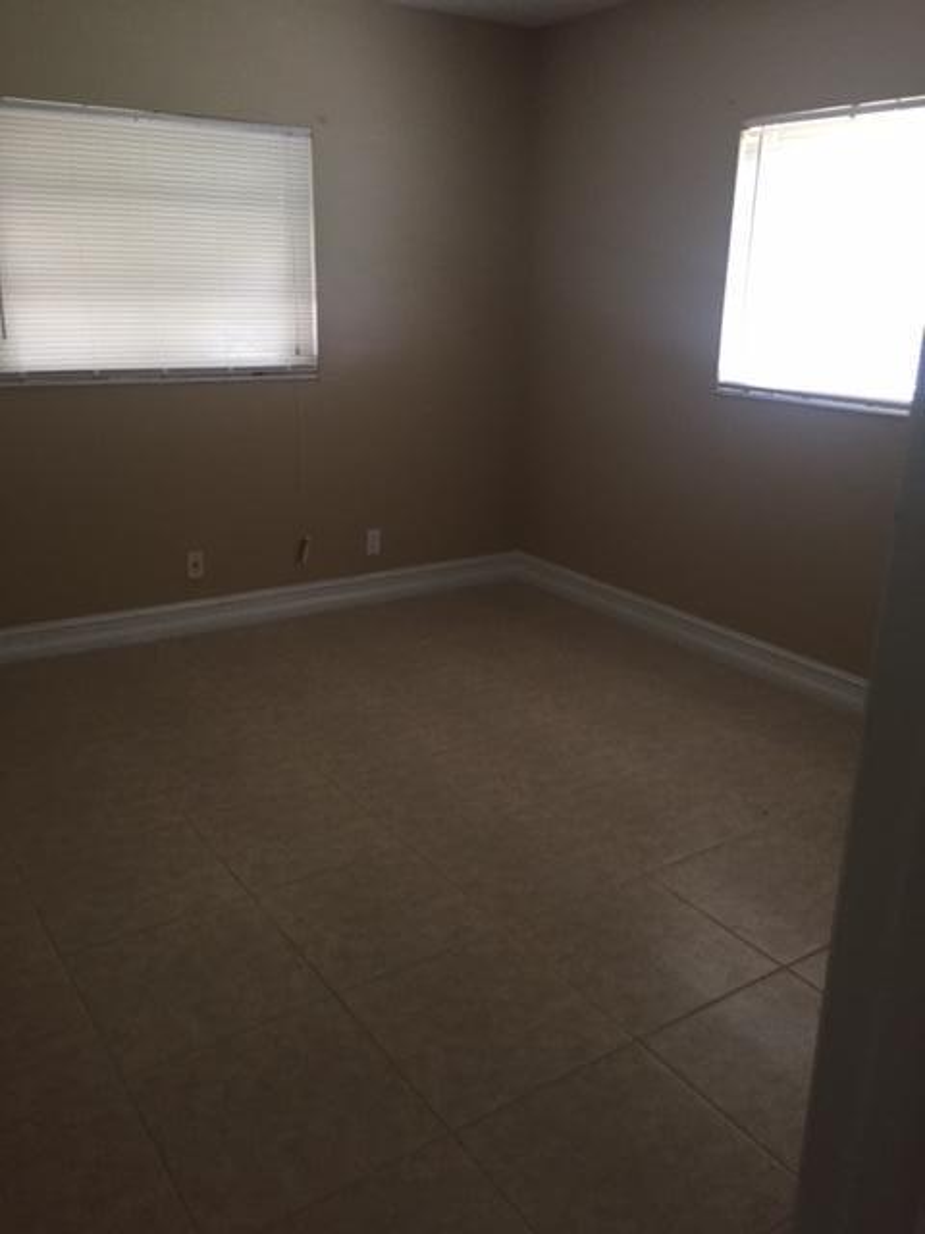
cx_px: 462
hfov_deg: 48.2
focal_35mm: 29
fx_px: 1033
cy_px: 617
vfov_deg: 61.7
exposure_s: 1/30
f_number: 2.2
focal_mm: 4.15
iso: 200
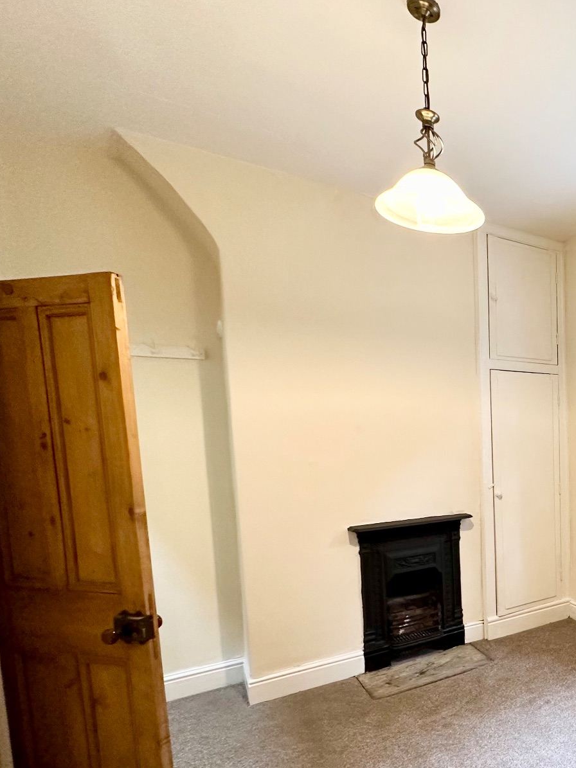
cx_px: 643
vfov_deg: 70.6
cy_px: 471
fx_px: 533
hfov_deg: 43.2
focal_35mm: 24
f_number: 2.2
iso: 200
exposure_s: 1/50
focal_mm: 2.22
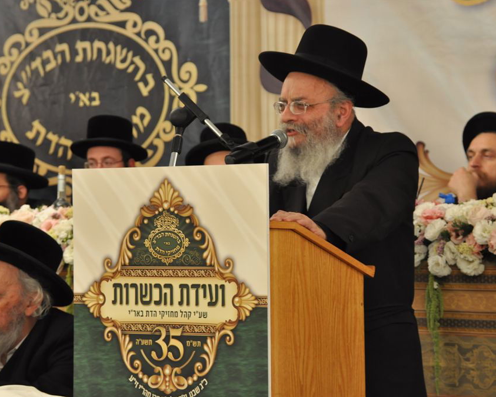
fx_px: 2056
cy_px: 198
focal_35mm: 140
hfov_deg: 13.8
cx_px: 229
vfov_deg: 11.0
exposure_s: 1/40
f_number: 5.6
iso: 800
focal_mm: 82
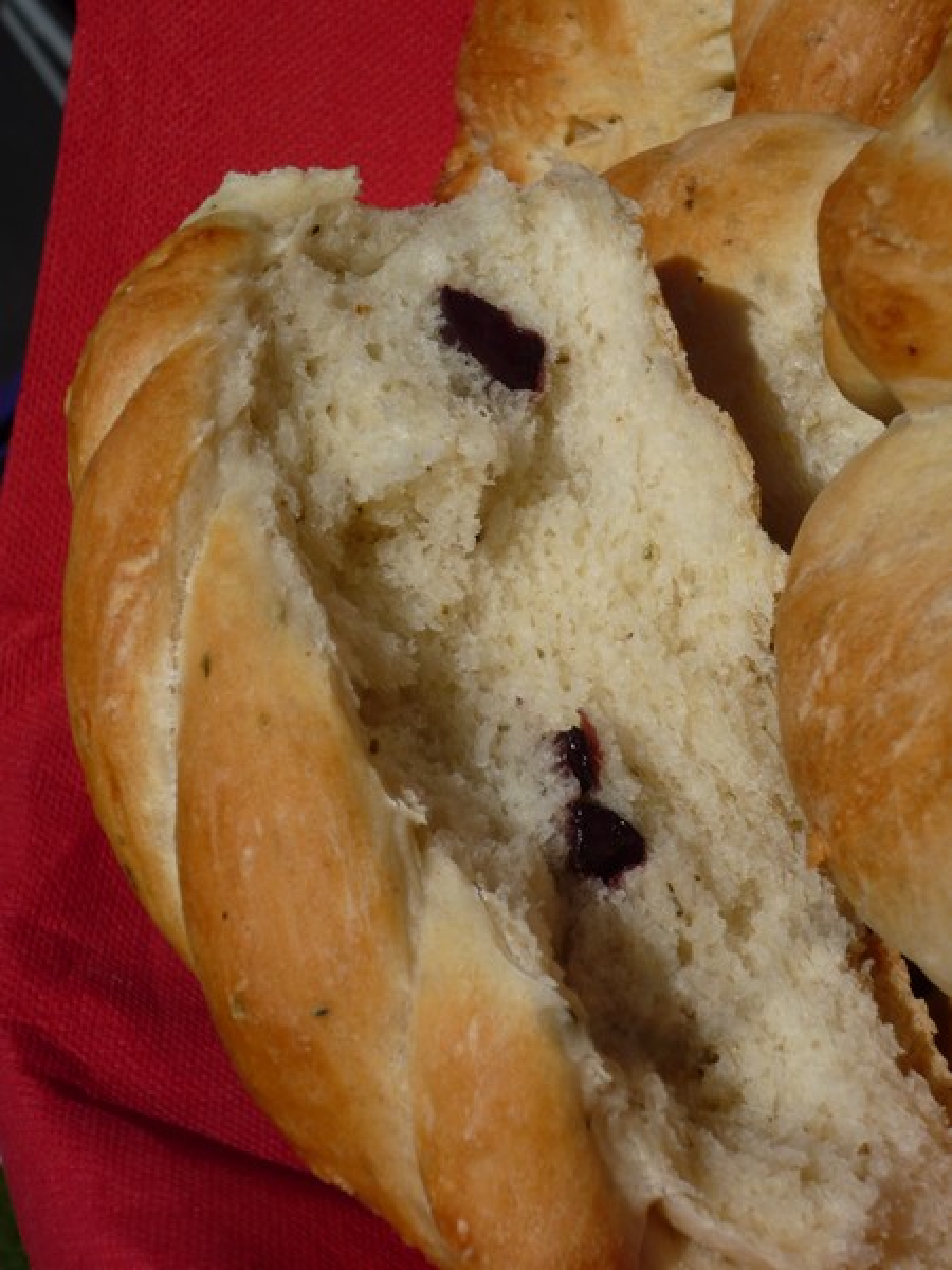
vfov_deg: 25.0
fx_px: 2860
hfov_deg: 18.9
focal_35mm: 78
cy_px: 635
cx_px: 476
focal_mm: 13.6
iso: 100
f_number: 8
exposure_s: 1/800
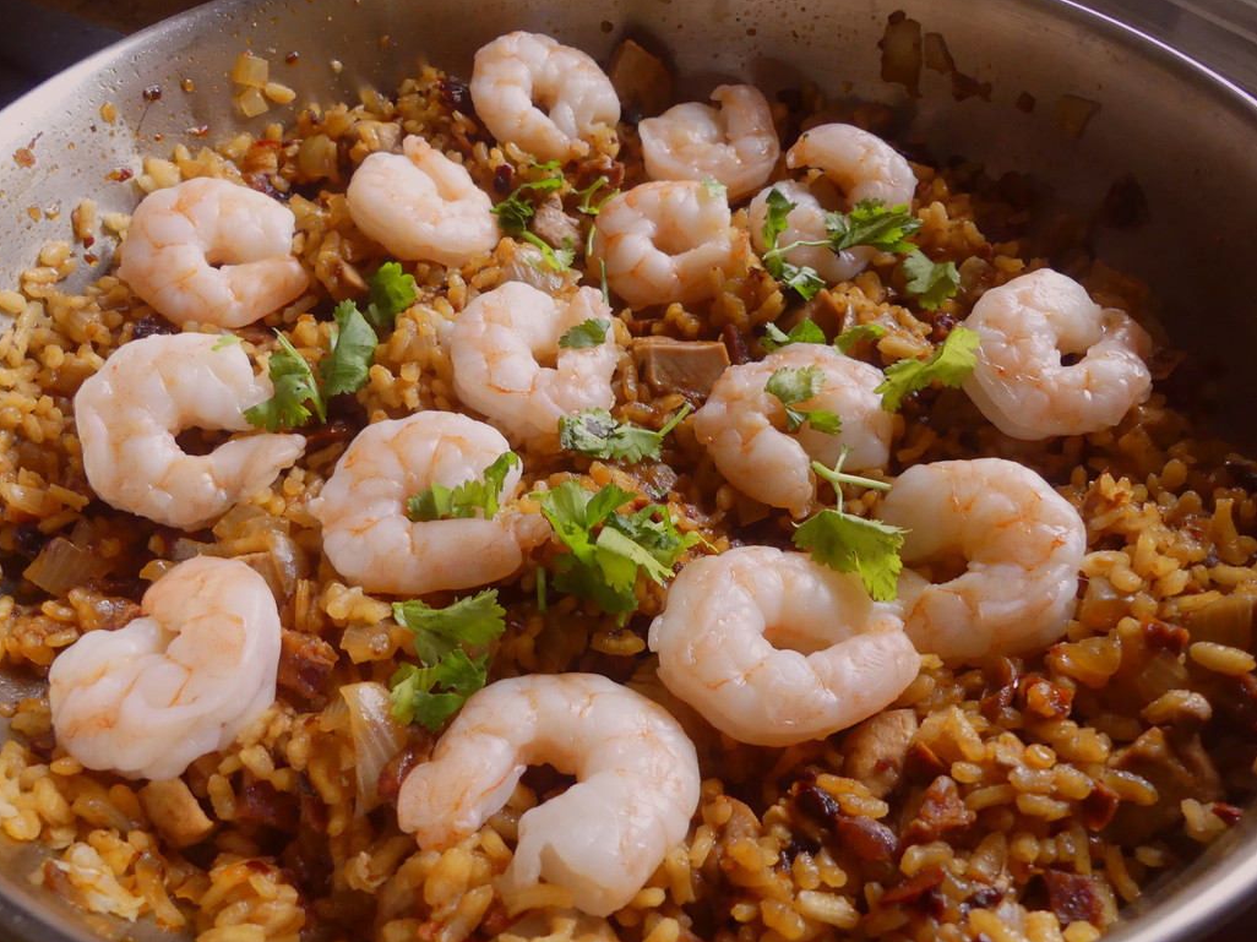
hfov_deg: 67.3
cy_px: 483
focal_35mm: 26
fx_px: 944
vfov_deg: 53.0
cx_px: 606
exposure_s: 1/60
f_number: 2.8
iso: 640
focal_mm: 4.5
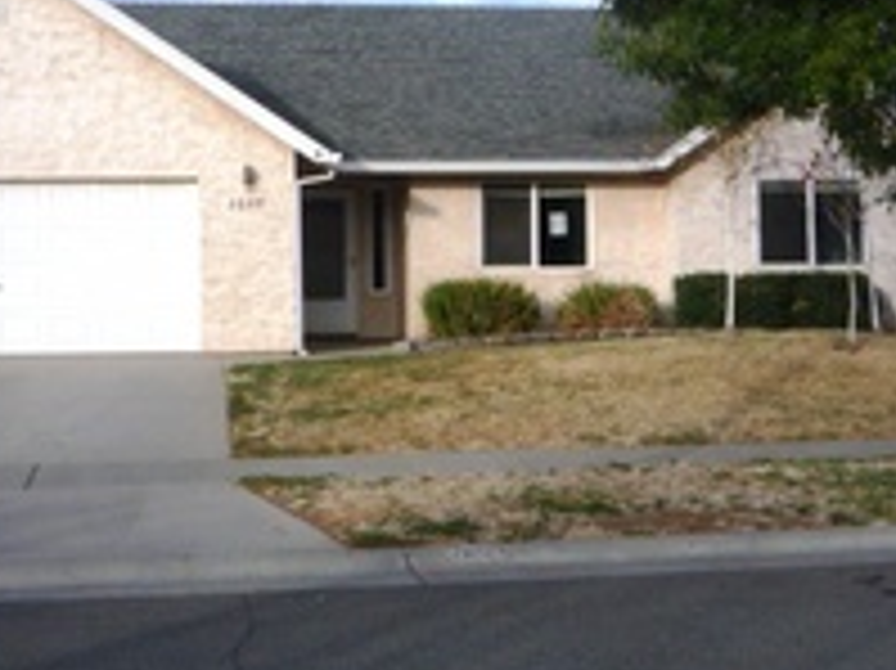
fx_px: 1578
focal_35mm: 61
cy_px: 153
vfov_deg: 23.7
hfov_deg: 31.6
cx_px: 351
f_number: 5
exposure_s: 1/400
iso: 100
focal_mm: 5.2
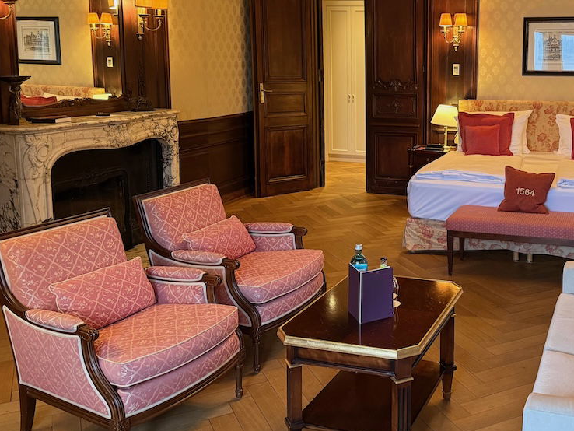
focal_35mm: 39
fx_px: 647
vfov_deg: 36.5
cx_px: 438
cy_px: 145
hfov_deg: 46.0
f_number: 1.78
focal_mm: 6.76
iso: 400
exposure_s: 1/50
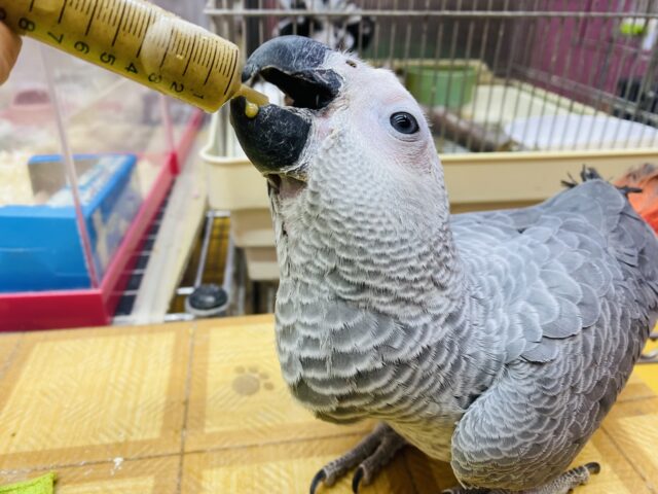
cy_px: 247
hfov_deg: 69.4
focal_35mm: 25
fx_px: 475
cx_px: 329
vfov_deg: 54.9
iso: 100
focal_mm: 4.25
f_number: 1.8
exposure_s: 1/100
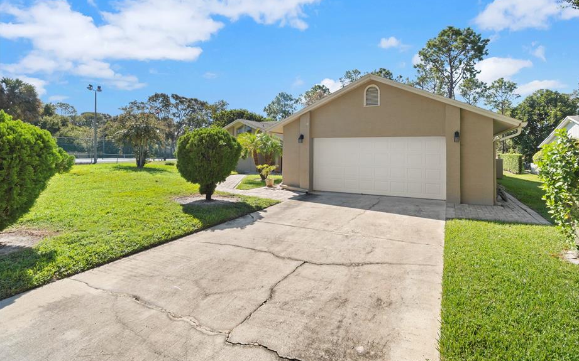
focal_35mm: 17
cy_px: 161
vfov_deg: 67.8
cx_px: 321
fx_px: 268
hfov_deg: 94.0
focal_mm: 10
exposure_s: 1/80
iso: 100
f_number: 8
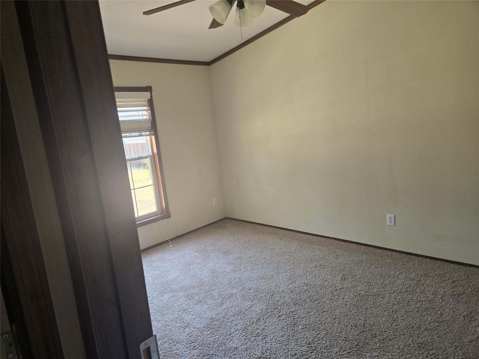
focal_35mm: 23
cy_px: 180
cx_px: 240
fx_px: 318
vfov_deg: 58.9
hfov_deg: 73.9
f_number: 1.8
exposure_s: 1/120
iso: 250
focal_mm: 5.4
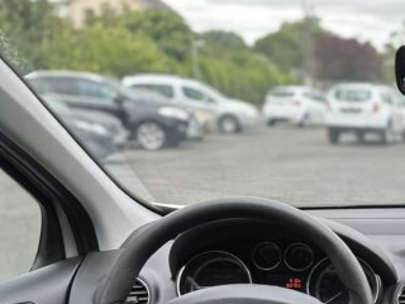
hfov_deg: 27.9
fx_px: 702
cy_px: 333
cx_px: 494
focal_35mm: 60
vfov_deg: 23.0
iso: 80
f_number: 1.78
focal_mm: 6.86
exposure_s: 1/288
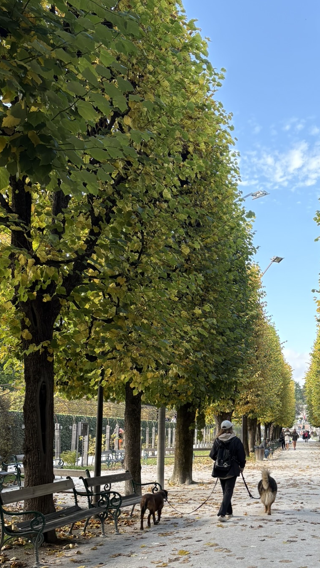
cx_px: 294
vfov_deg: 46.8
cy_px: 363
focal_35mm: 43
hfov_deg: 26.7
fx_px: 649
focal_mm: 5.96
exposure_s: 1/241
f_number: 1.6
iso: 64
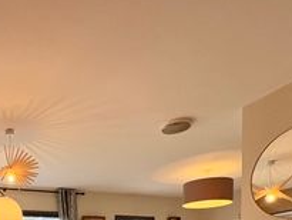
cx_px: -1
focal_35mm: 41
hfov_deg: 40.1
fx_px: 346
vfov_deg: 28.4
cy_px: 291
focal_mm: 2.22
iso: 160
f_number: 2.2
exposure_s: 1/100
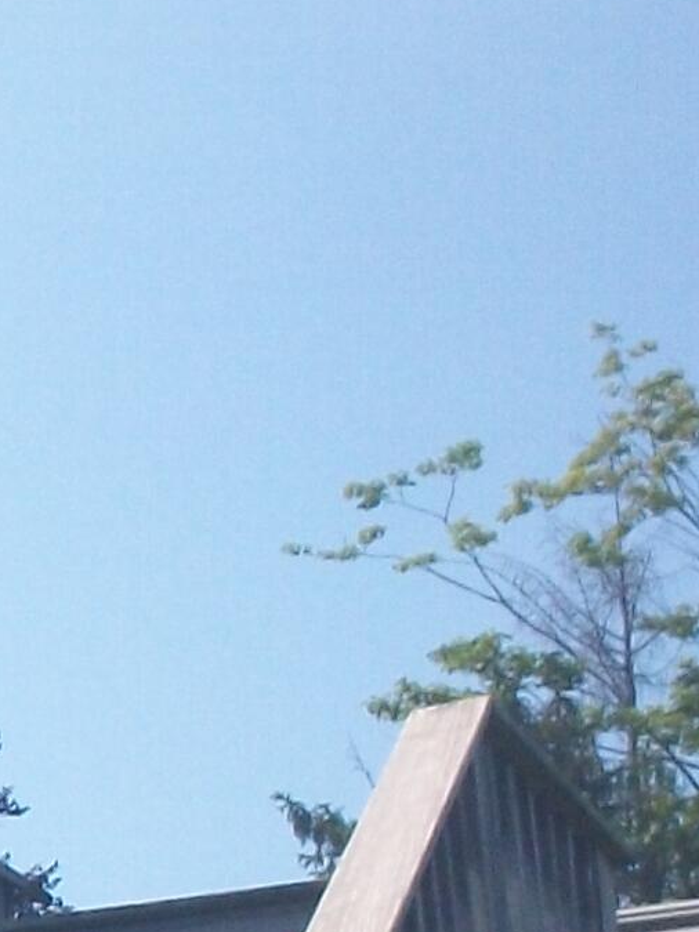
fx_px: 4552
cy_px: 914
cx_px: -920
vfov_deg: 11.6
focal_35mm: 169
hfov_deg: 8.2
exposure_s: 1/400
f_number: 4.5
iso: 80
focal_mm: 6.3
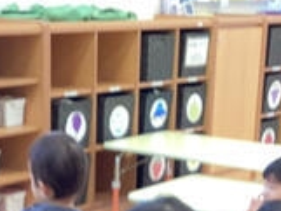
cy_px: 281
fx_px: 934
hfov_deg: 17.1
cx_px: 110
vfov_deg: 12.5
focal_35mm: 115
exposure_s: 1/30
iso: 80
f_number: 2.4
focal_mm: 3.3
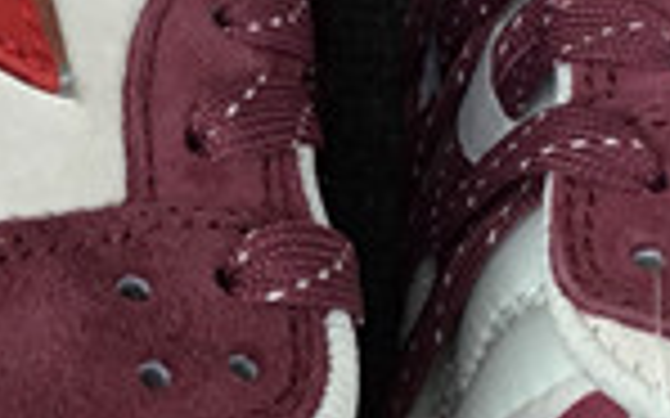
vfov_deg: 6.6
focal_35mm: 198
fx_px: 3614
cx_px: 274
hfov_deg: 10.6
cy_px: 357
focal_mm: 3.3
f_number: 2.4
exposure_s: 1/255
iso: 25
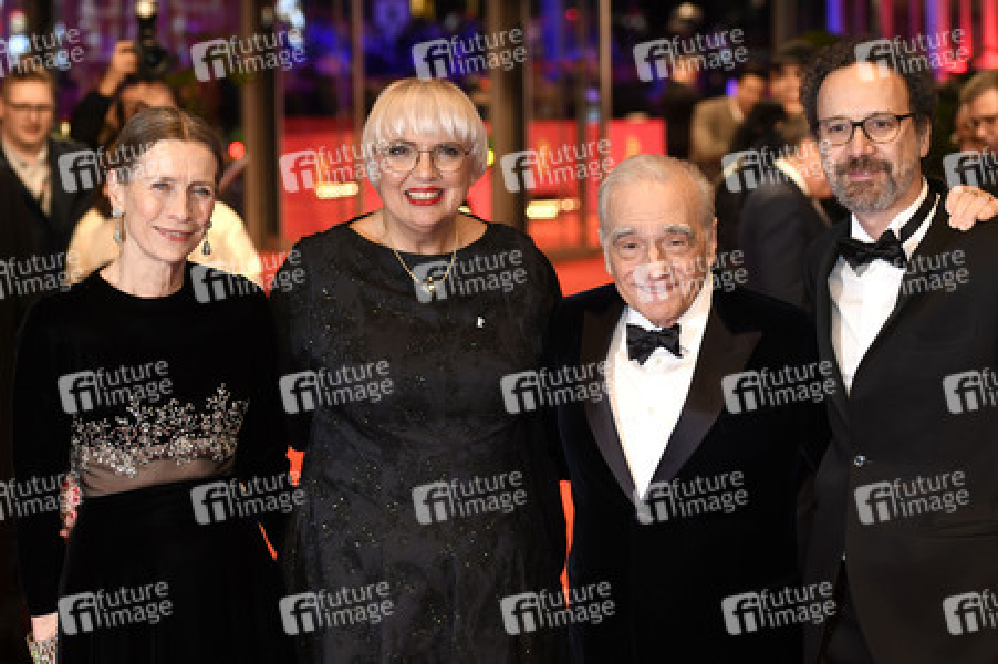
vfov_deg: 19.4
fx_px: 1939
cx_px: 499
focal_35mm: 70
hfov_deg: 28.9
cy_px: 332
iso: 1250
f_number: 3.5
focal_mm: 70
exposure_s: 1/200
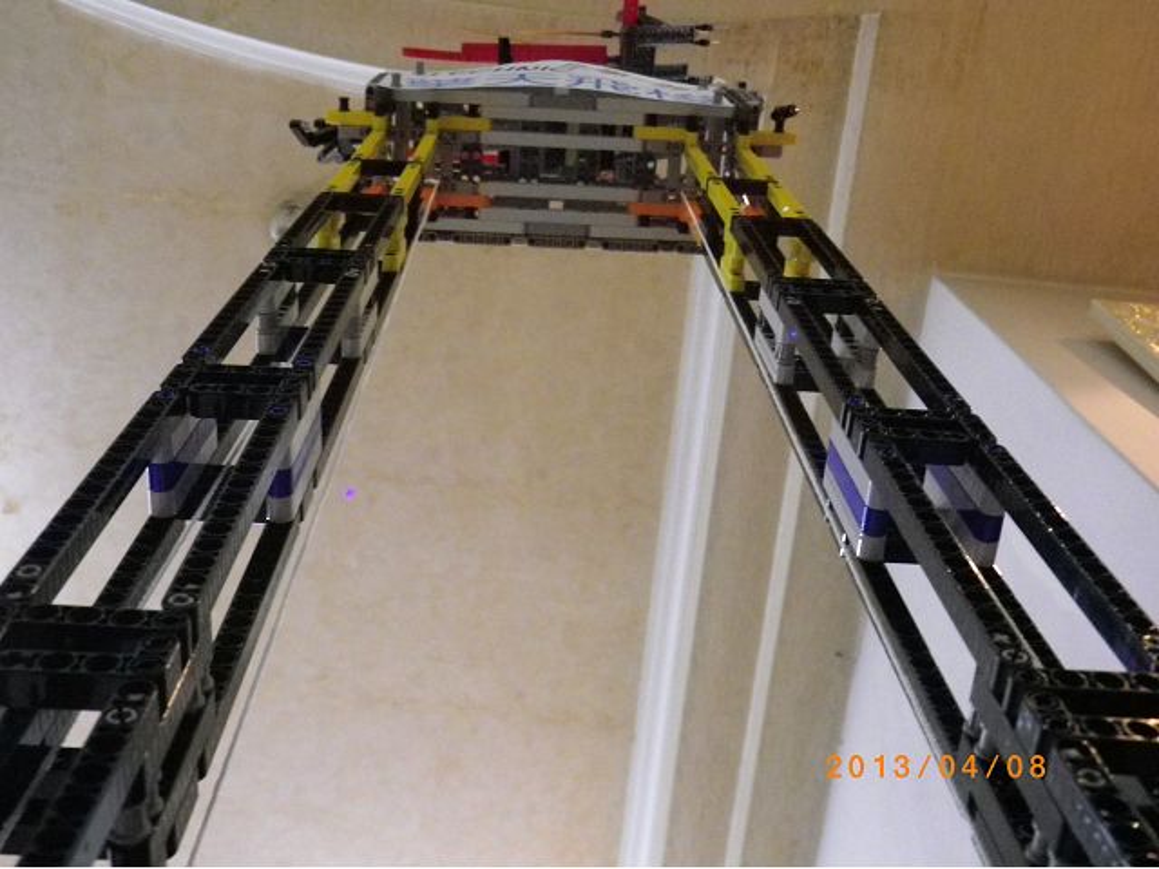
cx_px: 580
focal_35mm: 41
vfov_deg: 35.1
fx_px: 1373
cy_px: 434
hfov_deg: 45.8
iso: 800
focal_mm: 7.3
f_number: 3.9
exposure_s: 1/25
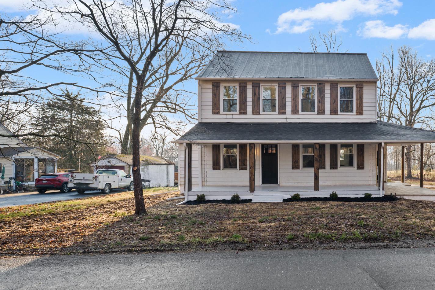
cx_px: 293
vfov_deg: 54.9
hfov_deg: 73.6
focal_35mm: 23
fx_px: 278
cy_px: 167
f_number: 8
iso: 125
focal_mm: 16
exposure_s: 1/125
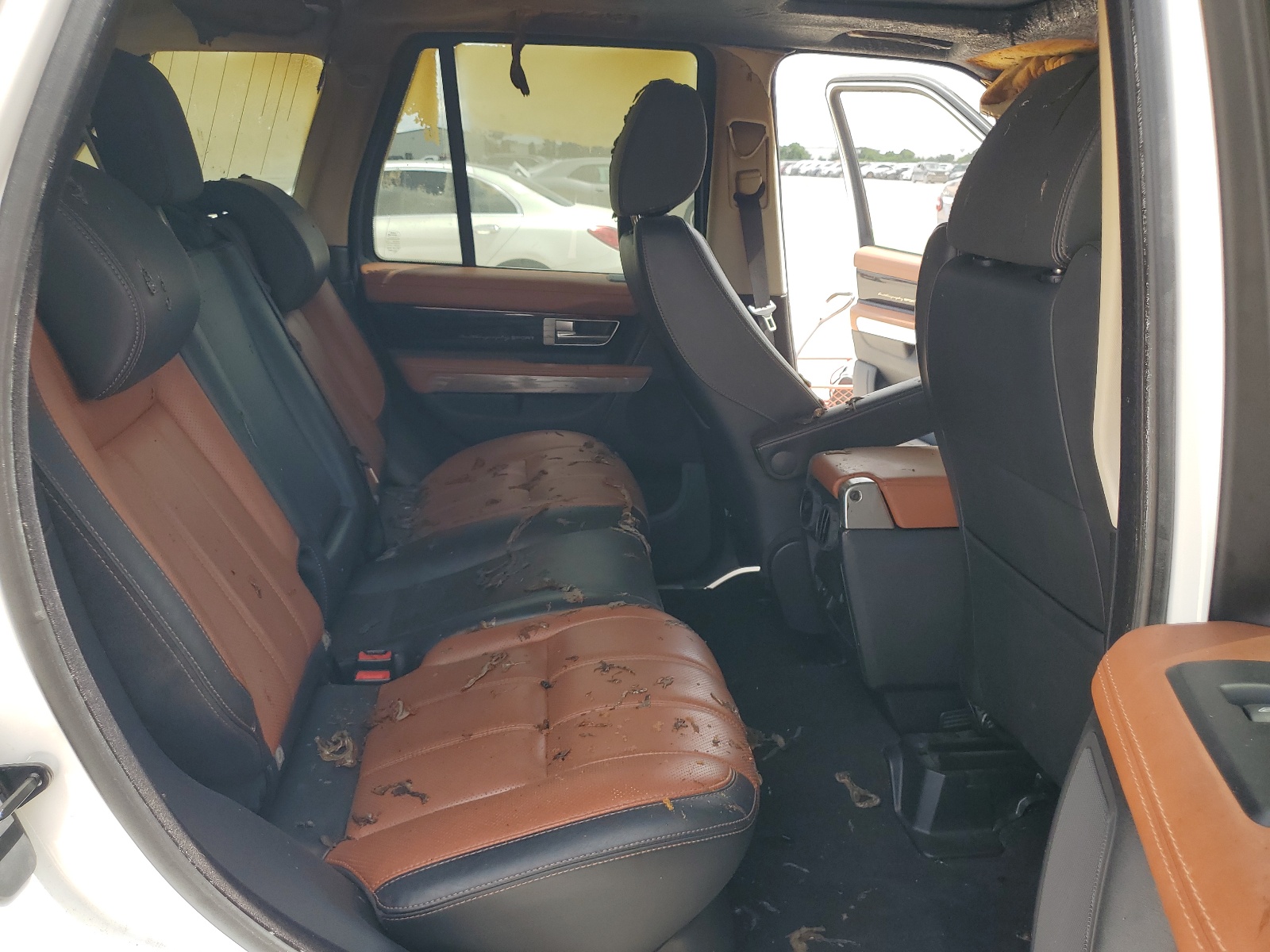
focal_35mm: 26
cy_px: 476
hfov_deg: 67.3
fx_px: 954
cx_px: 635
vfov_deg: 53.1
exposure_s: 1/526
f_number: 1.5
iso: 50
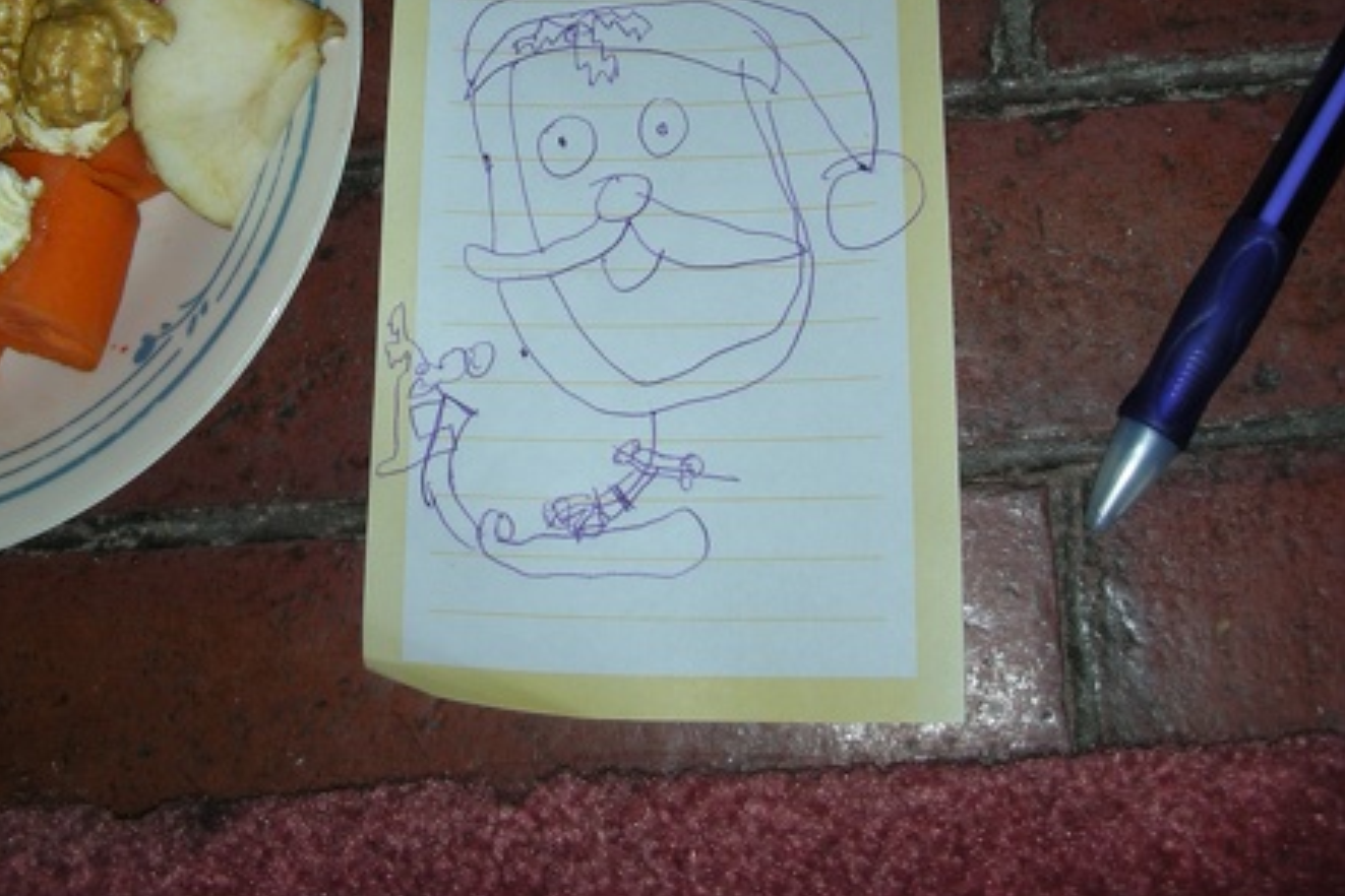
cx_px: 669
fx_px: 1831
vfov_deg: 26.3
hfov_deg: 40.3
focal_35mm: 49
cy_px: 30
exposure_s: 1/60
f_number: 2.8
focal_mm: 5.8
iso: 50
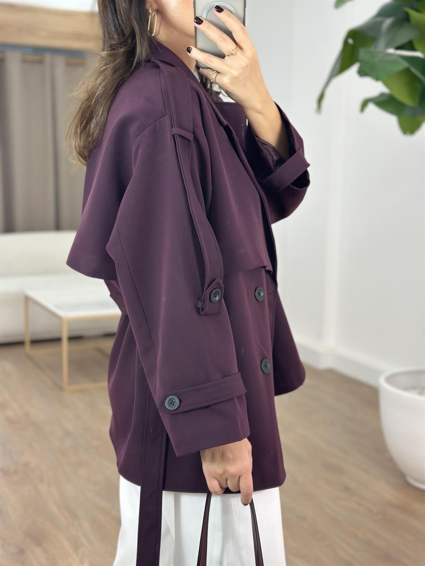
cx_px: 212
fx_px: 786
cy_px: 283
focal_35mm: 48
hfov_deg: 30.3
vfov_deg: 39.7
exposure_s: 1/105
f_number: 1.78
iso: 80
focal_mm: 6.86
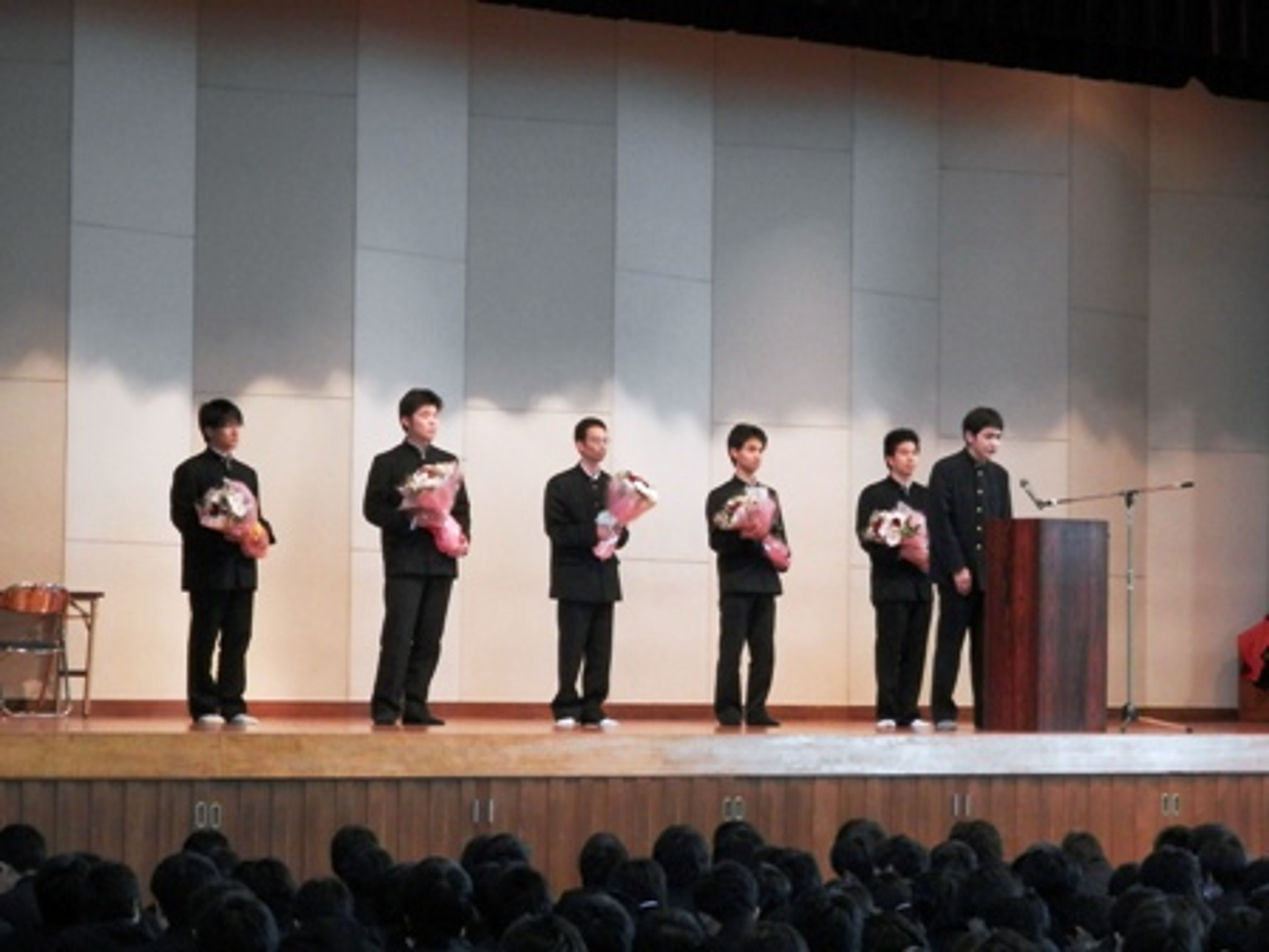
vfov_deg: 15.2
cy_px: 476
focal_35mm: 97
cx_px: 634
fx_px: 3556
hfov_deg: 20.2
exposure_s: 1/10
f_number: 4.9
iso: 400
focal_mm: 17.3
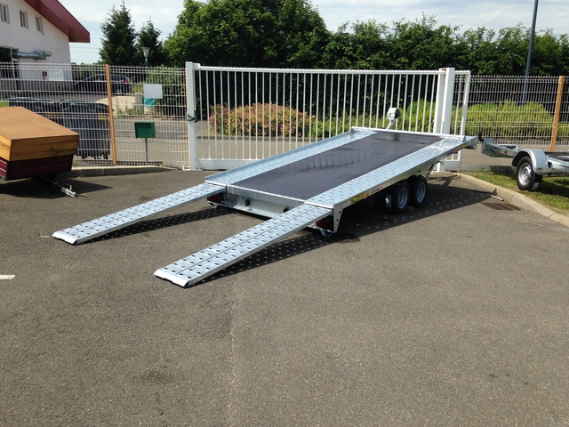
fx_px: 542
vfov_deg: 42.9
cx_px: 284
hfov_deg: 55.4
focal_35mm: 33
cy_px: 214
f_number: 2.4
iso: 50
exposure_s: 1/1506
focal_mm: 4.12
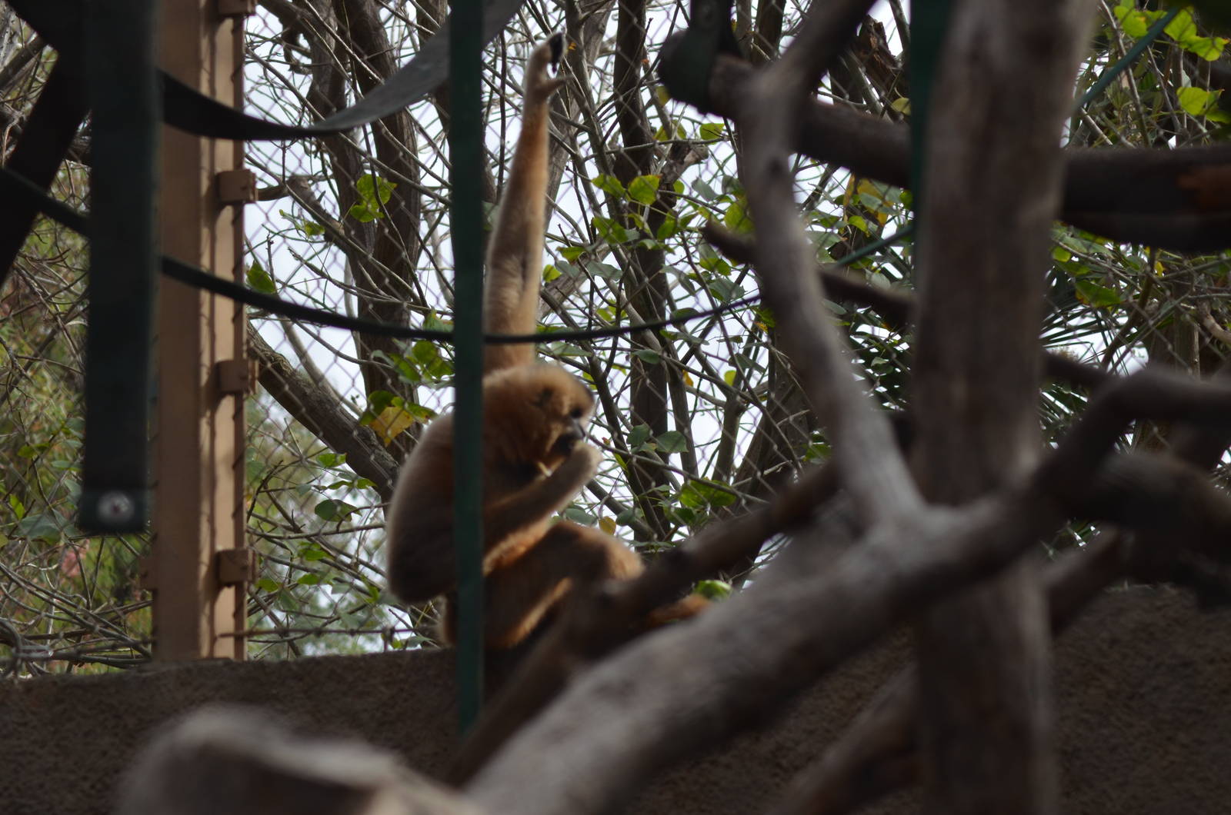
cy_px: 408
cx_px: 616
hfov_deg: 12.5
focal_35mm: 165
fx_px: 5631
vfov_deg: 8.3
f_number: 5.6
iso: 280
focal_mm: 110
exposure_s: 1/500
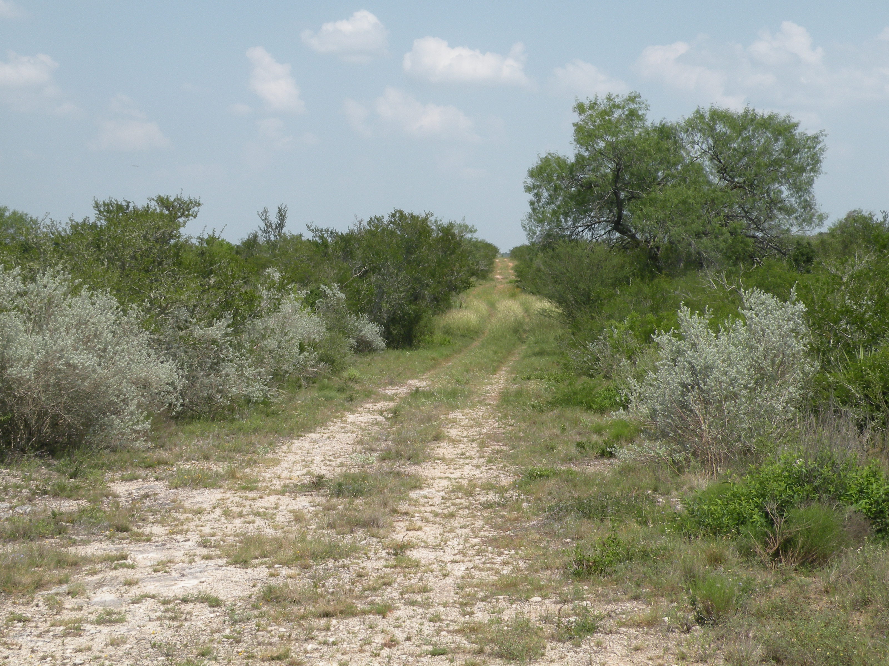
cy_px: 287
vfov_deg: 22.9
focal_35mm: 64
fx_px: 1644
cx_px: 503
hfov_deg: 30.2
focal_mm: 9.8
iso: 64
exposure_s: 1/256
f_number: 7.1
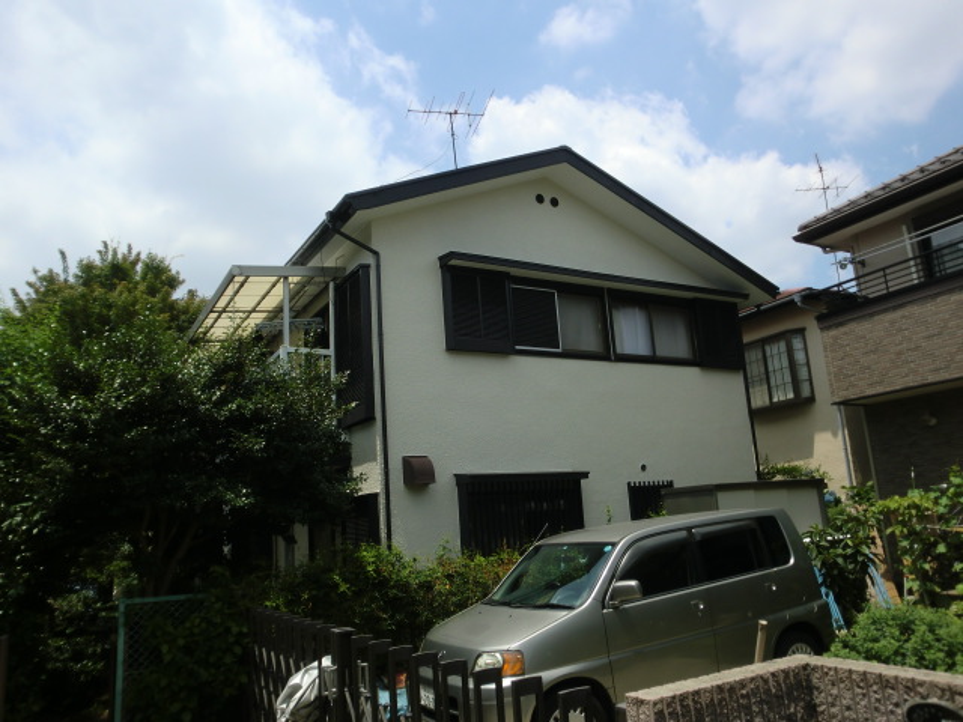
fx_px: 723
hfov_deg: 67.3
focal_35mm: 26
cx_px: 482
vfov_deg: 53.1
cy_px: 361
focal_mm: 4.65
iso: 64
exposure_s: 1/200
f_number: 7.8
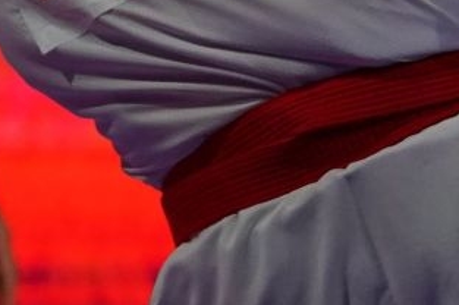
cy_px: -7
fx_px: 12686
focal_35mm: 996
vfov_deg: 1.4
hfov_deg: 2.1
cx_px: 1286
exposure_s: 1/1000
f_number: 2.8
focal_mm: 173
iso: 2500
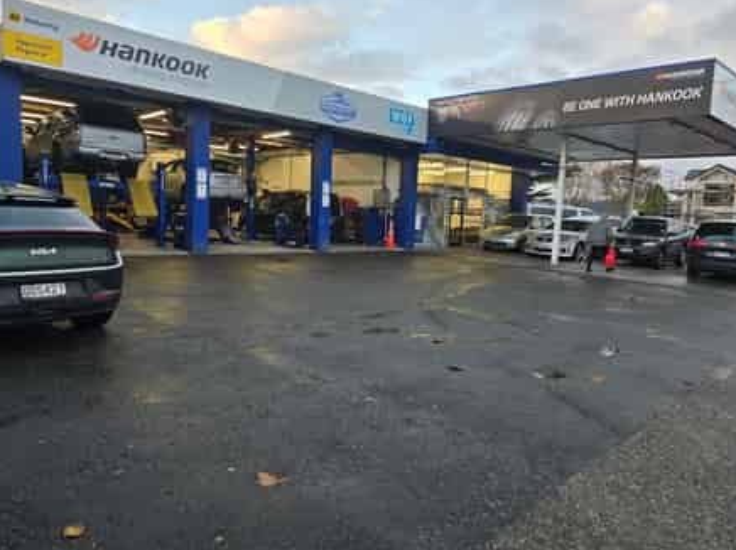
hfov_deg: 67.3
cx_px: 387
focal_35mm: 26
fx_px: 552
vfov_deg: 53.0
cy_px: 271
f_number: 1.7
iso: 25
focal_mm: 6.3
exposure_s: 1/100
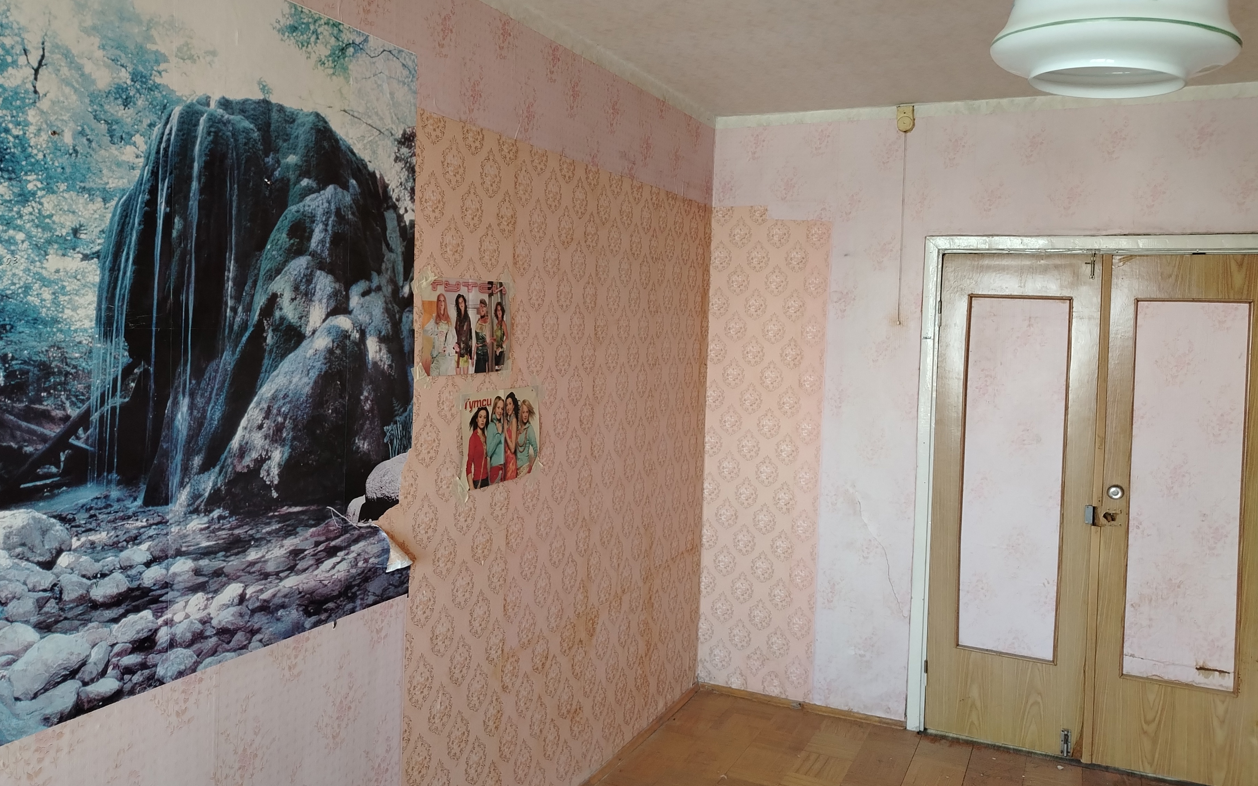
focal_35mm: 28
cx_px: 629
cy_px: 349
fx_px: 960
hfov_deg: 66.5
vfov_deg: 44.5
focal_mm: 5.25
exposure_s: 1/100
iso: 1866
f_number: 1.75
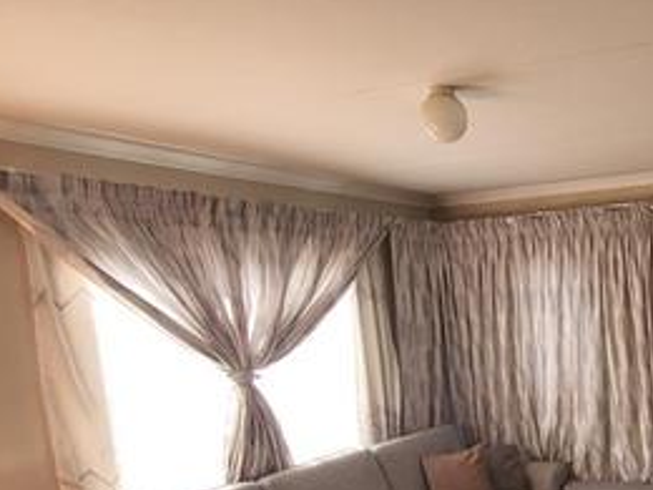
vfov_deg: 34.5
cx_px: 658
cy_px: 415
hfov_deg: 40.7
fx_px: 755
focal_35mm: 40
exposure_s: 1/120
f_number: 2.2
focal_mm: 1.74
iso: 64
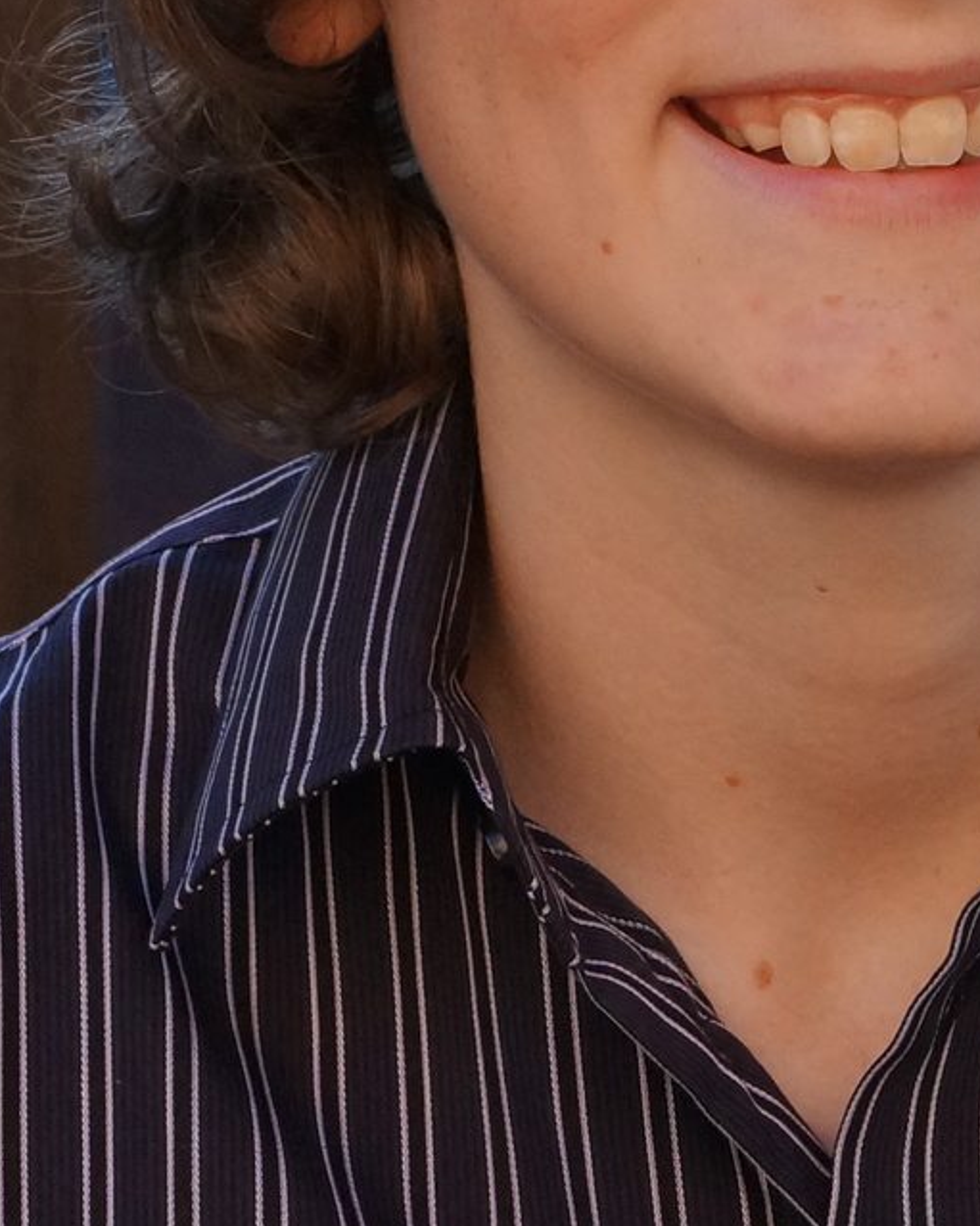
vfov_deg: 8.7
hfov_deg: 7.0
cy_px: 108
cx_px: 704
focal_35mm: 220
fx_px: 7978
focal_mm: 40
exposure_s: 1/250
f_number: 9
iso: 800
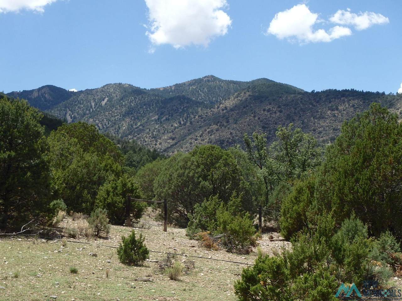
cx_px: 201
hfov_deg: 30.3
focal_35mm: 64
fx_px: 743
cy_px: 150
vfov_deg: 22.9
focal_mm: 11.4
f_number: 5.4
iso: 125
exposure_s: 1/400
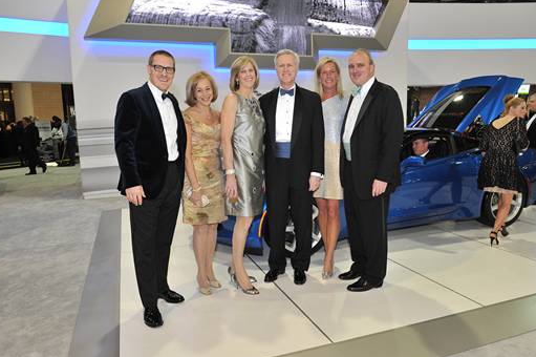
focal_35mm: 28
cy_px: 190
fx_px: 417
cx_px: 280
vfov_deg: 46.3
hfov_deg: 65.5
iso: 1600
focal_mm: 26
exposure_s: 1/160
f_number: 5.6
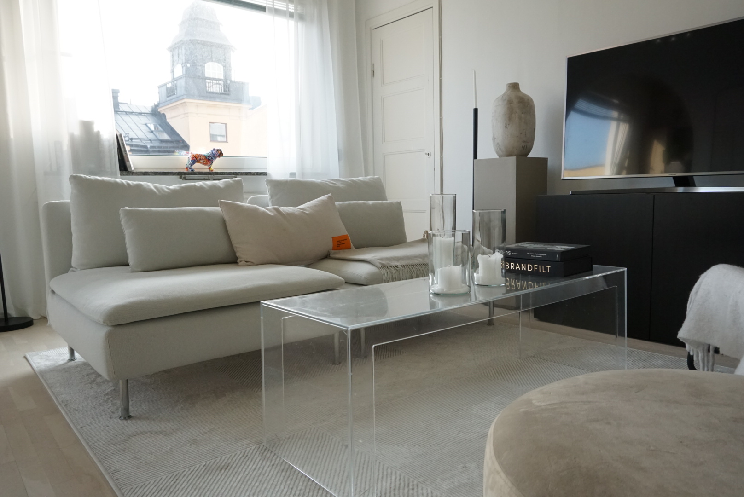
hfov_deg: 67.3
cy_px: 248
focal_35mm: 27
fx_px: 558
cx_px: 372
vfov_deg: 48.0
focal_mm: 18
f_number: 6.3
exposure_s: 1/160
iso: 1250
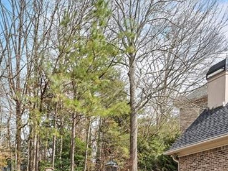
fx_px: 283
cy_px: 210
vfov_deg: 28.7
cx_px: 17
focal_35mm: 43
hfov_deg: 40.1
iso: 640
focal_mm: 16
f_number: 16
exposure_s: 1/800
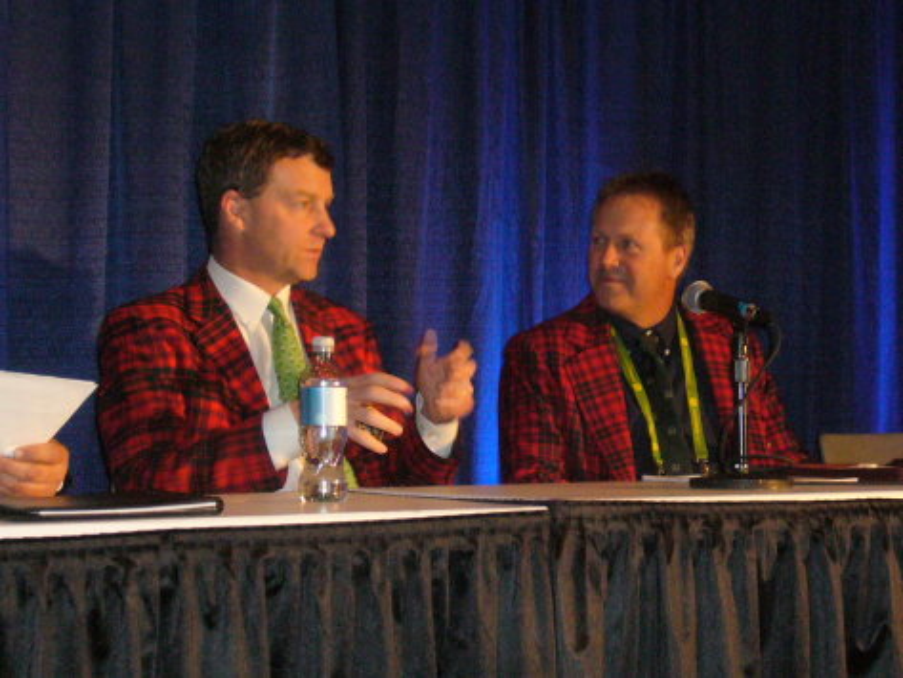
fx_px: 2348
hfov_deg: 21.8
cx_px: 452
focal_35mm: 90
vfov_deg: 16.4
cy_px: 339
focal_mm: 10.9
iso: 400
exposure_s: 1/30
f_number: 3.9
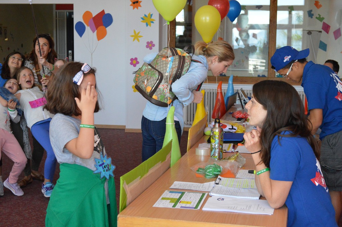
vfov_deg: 22.6
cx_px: 171
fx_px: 570
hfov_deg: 33.4
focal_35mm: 60
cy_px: 114
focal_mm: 40
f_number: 5.3
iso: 3200
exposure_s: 1/400
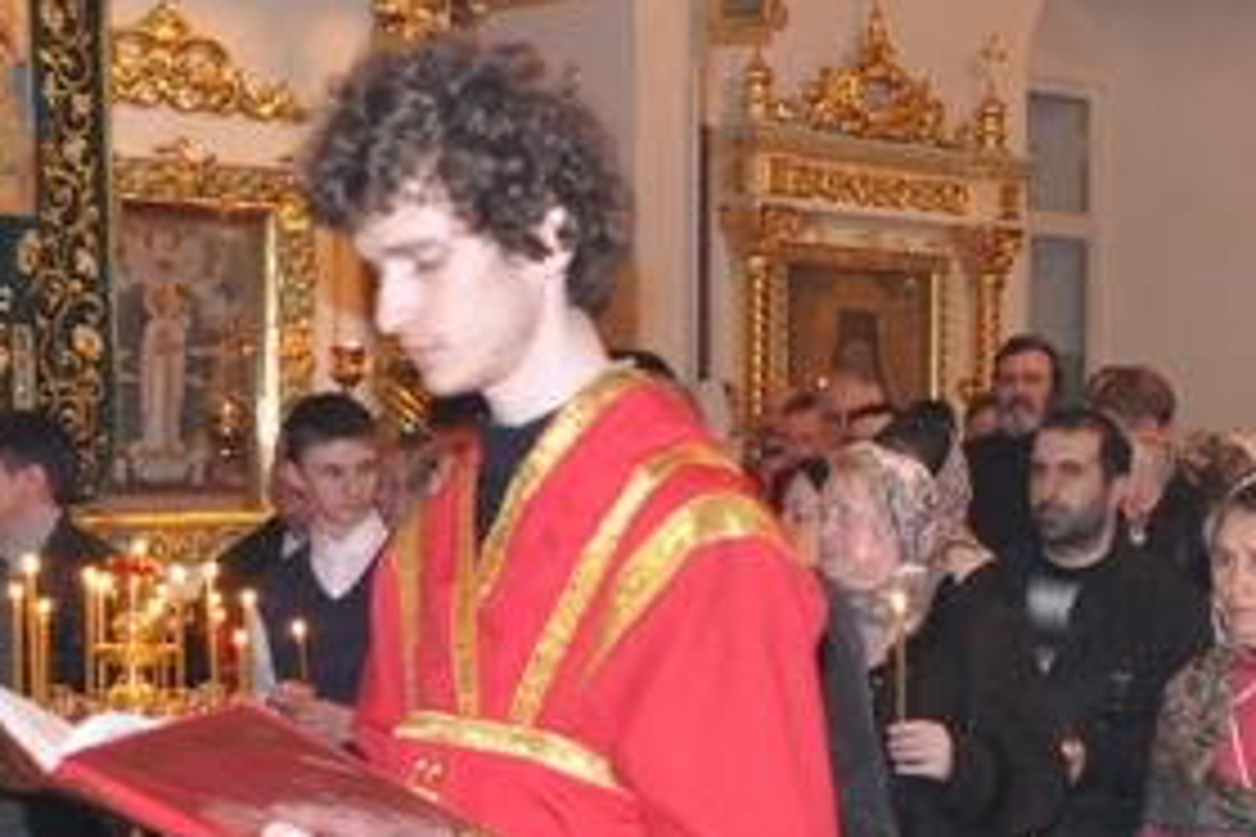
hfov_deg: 27.1
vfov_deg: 18.8
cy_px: 592
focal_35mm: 72
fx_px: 2517
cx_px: 1121
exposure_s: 1/60
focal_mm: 21
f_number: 5.6
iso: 2500
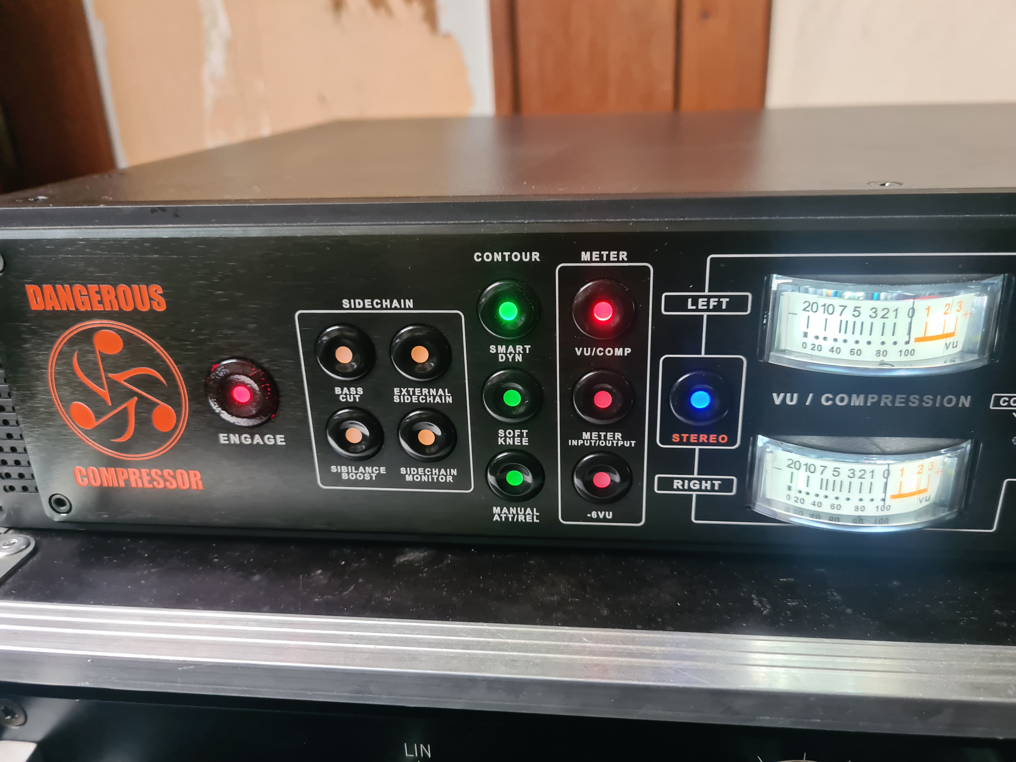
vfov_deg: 53.1
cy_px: 381
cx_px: 508
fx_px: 763
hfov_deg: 67.3
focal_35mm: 26
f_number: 1.8
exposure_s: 1/33
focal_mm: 5.4
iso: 500
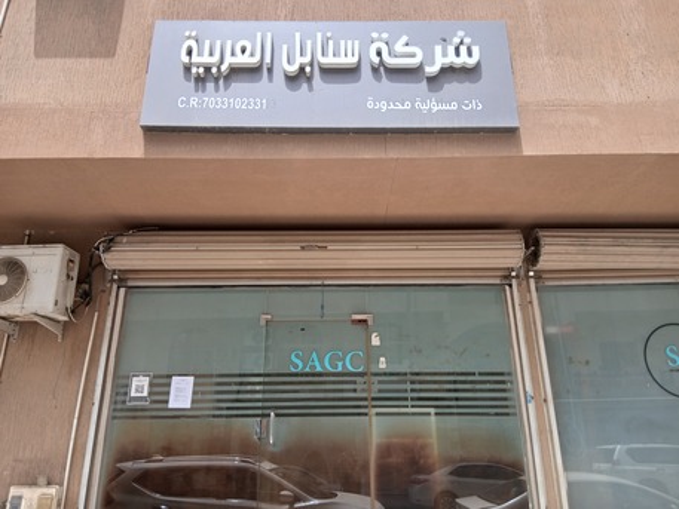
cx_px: 340
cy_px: 254
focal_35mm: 26
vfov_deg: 53.1
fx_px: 510
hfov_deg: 67.3
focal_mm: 3.98
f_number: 1.8
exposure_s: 1/236
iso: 20
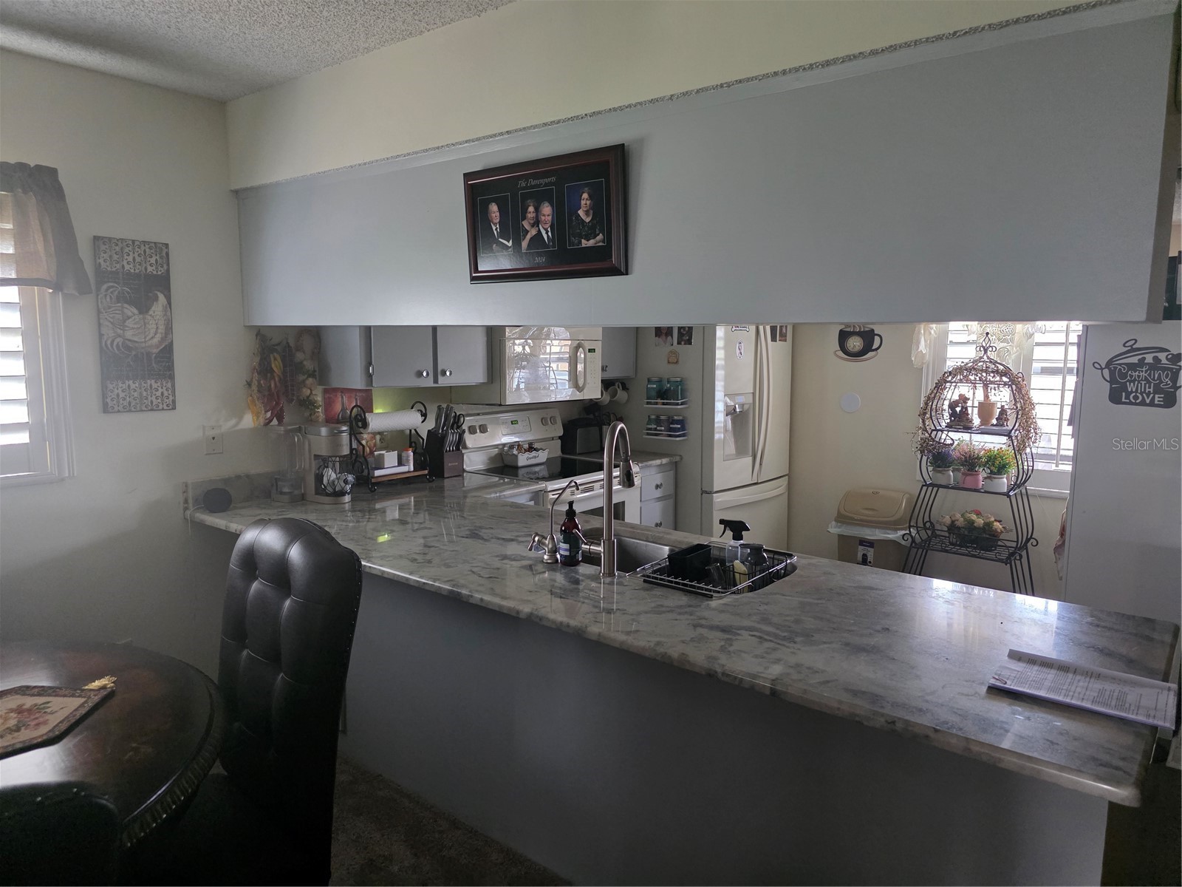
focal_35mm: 23
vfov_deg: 58.9
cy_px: 444
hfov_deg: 73.9
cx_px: 591
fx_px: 785
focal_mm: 6.3
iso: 1250
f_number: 1.7
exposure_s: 1/120
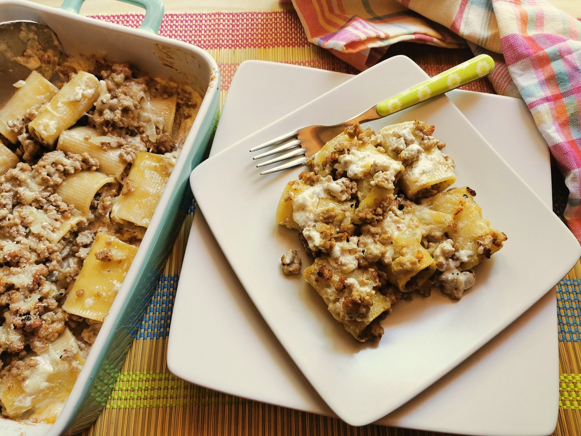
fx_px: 453
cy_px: 218
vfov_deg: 51.4
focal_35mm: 27
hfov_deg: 65.3
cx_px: 290
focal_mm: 5.56
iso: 64
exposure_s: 1/100
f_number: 1.6
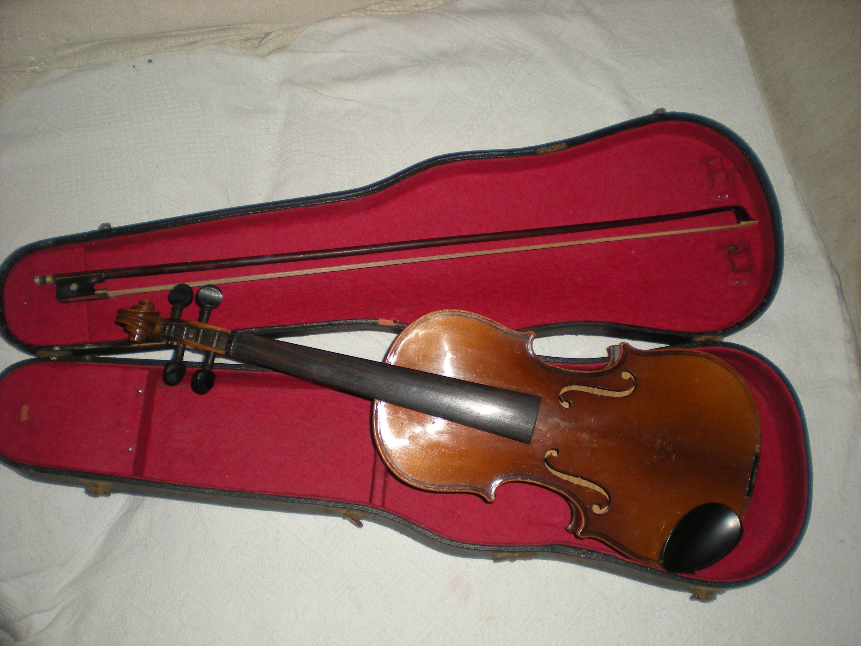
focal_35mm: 38
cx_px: 430
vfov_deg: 37.7
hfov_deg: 49.0
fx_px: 945
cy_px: 323
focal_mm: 6.3
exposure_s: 1/60
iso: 64
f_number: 3.1
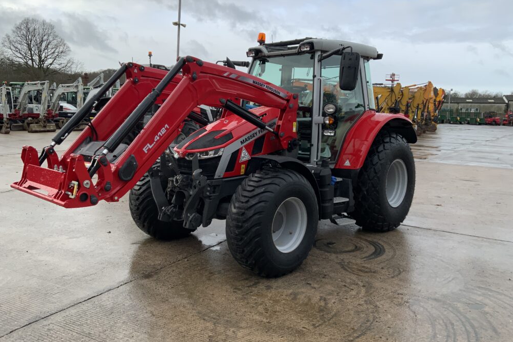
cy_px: 146
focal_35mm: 31
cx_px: 254
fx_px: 442
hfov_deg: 60.3
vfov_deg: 42.2
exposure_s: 1/792
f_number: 1.8
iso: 16
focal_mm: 3
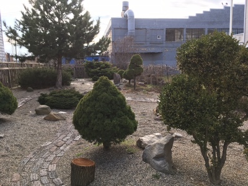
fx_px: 208
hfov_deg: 61.7
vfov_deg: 48.2
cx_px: 124
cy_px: 93
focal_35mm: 29
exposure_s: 1/442
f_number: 2.2
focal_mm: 4.15
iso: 25
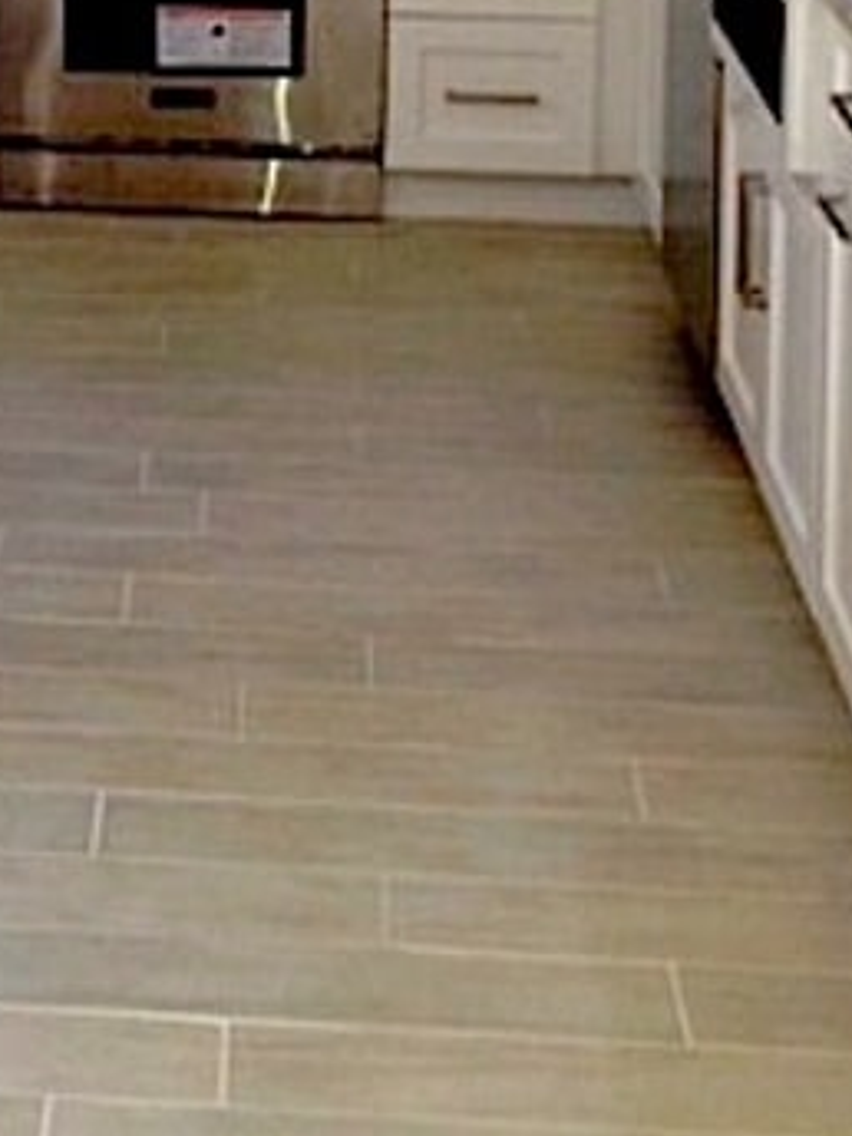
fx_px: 3150
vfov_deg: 19.0
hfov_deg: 15.1
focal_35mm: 96
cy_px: -327
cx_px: 0
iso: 50
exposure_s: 1/30
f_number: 2.4
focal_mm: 4.13
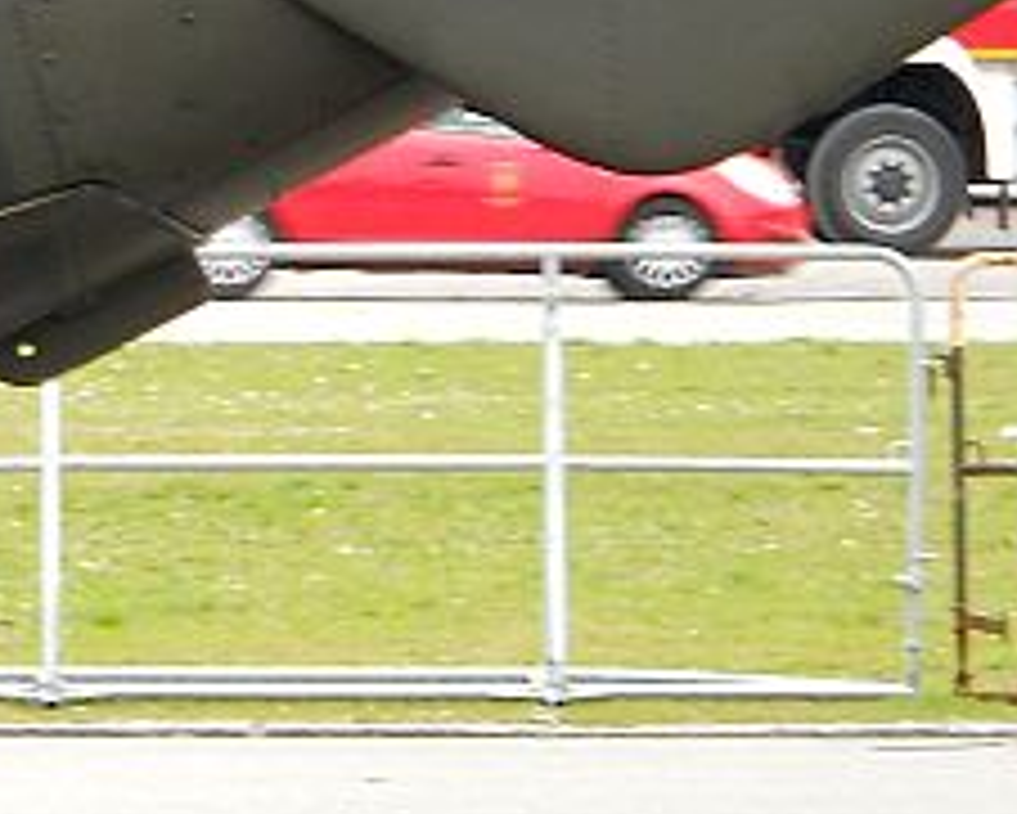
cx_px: -598
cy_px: -310
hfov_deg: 5.0
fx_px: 11593
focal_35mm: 385
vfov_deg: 4.0
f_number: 6
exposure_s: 1/30
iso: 100
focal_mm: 20.49
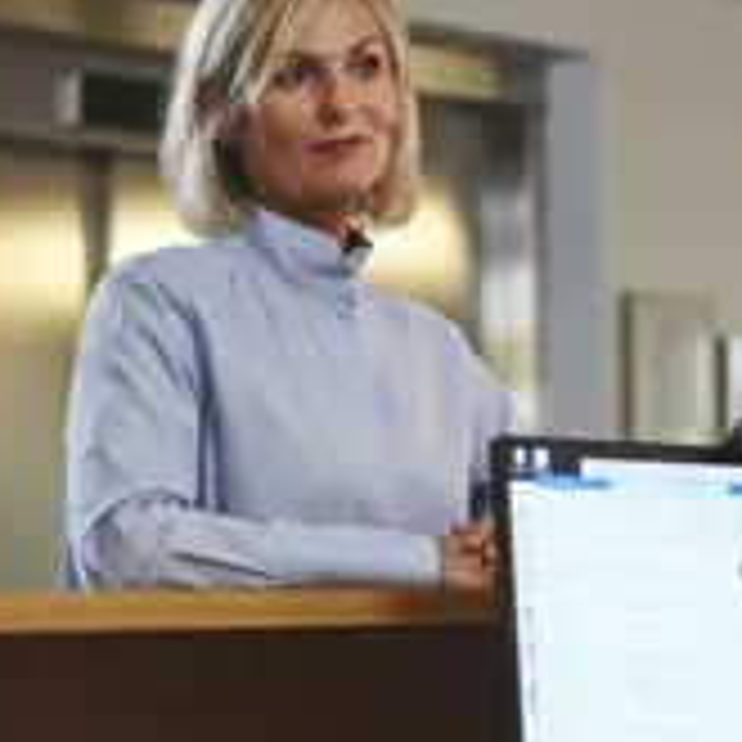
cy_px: 277
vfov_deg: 13.5
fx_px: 3128
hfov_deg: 13.0
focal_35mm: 129
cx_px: 994
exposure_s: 1/160
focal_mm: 50
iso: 800
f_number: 2
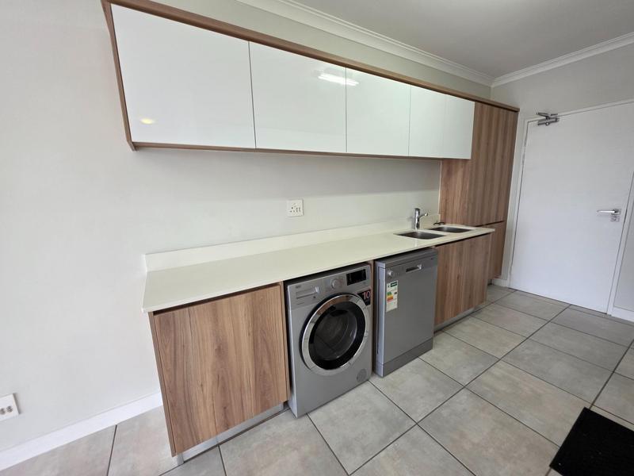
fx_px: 238
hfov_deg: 106.2
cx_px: 317
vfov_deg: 89.9
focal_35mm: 13
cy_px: 238
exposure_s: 1/100
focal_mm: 2.2
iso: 100
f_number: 1.9
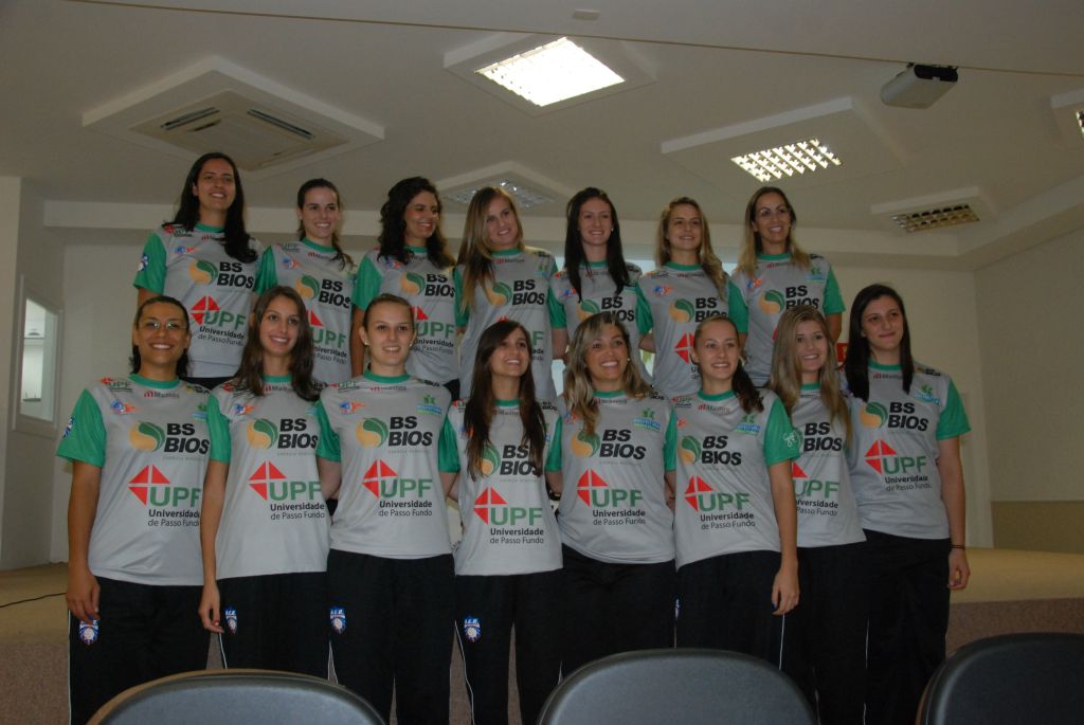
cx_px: 542
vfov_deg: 41.8
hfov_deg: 59.4
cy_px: 362
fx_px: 949
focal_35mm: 32
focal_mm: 21
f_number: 5
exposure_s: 1/60
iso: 800
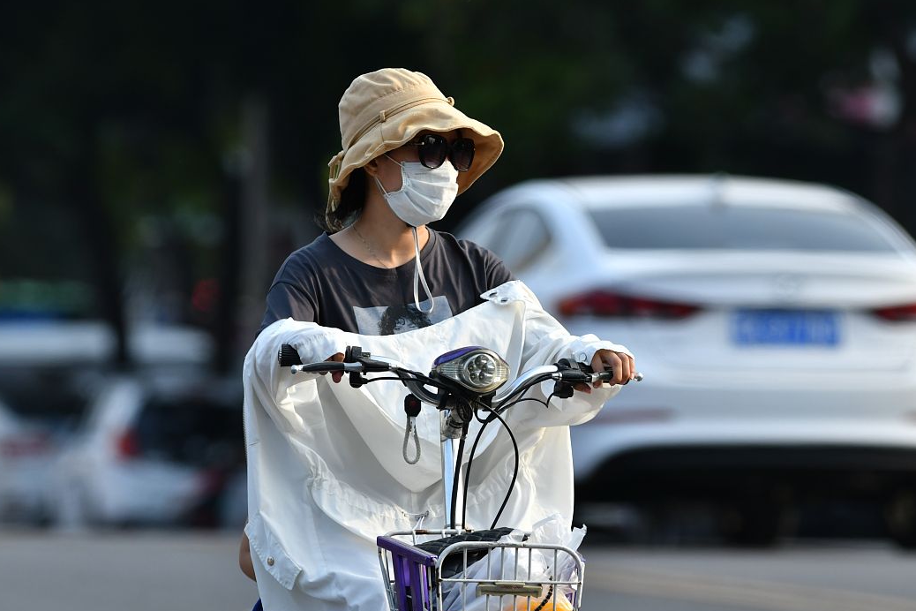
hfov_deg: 4.0
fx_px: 13230
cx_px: 490
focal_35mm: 520
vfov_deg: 2.6
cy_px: 292
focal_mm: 300
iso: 400
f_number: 4.5
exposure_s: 1/1250
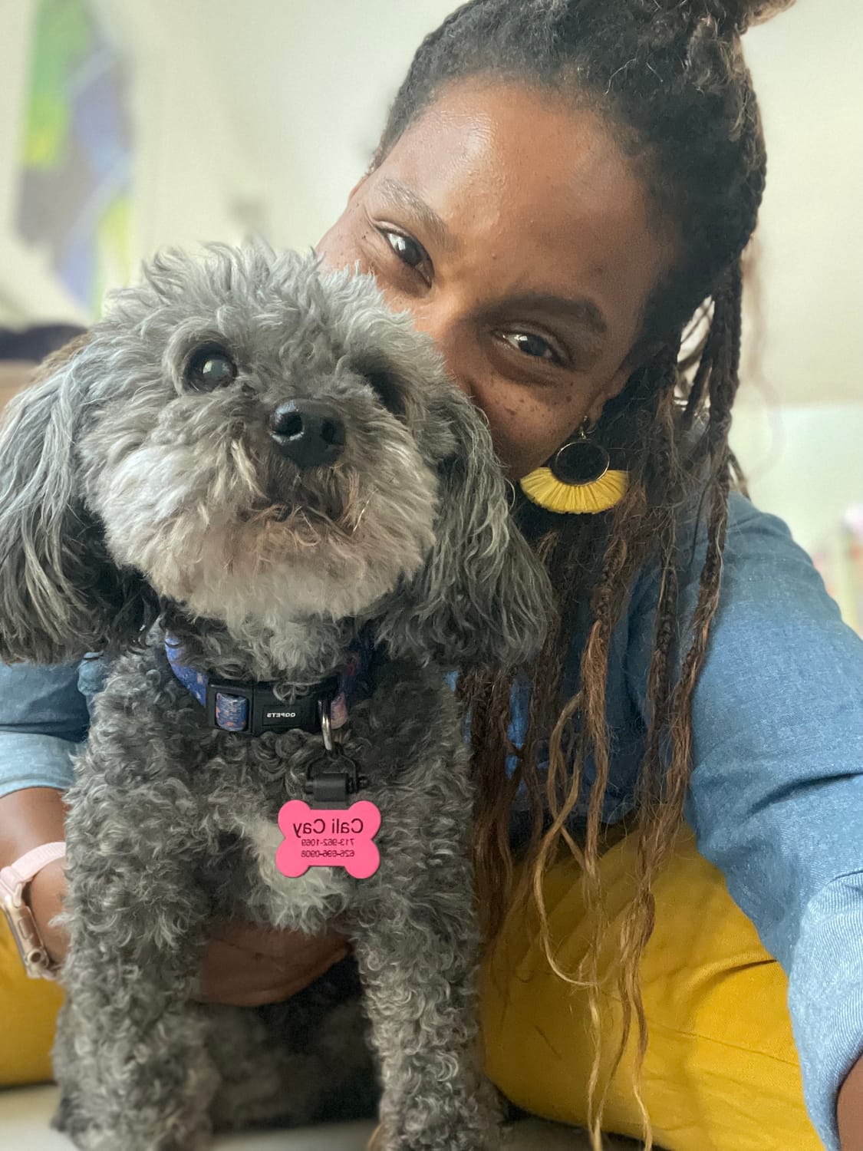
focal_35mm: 30
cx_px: 432
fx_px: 997
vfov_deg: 60.0
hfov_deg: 46.8
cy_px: 576
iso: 640
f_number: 2.2
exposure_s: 1/30
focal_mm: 2.71
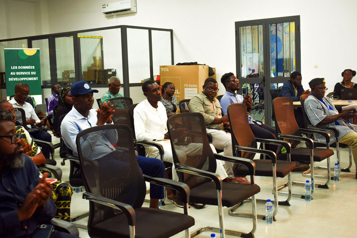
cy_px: 119
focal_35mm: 46
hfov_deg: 42.3
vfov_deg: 29.0
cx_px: 178
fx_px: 461
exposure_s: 1/30
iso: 250
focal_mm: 31
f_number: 5.6
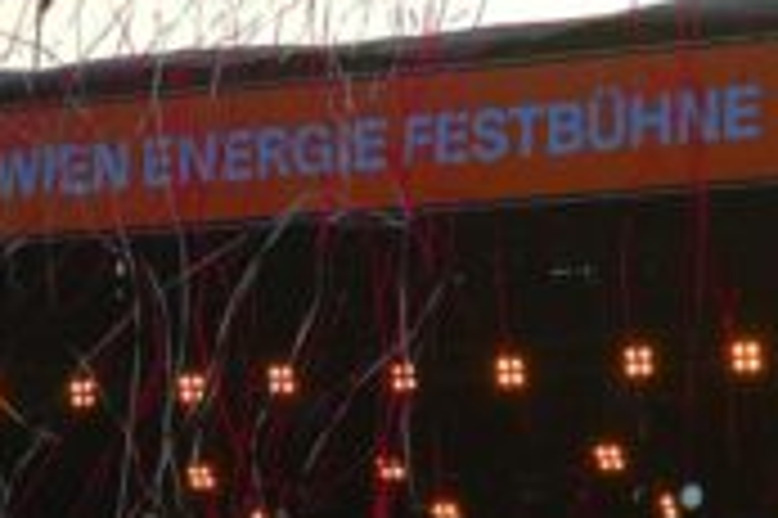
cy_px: 504
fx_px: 6909
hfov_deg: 6.4
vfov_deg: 4.3
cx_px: -297
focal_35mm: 320
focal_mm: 48
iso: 100
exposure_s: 1/200
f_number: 7.1
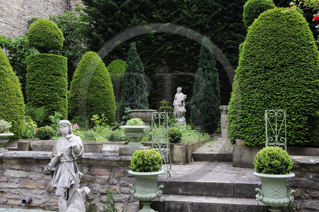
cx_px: 160
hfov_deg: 46.4
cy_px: 106
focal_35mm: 42
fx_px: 372
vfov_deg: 31.8
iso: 400
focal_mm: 42
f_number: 13
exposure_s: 1/60
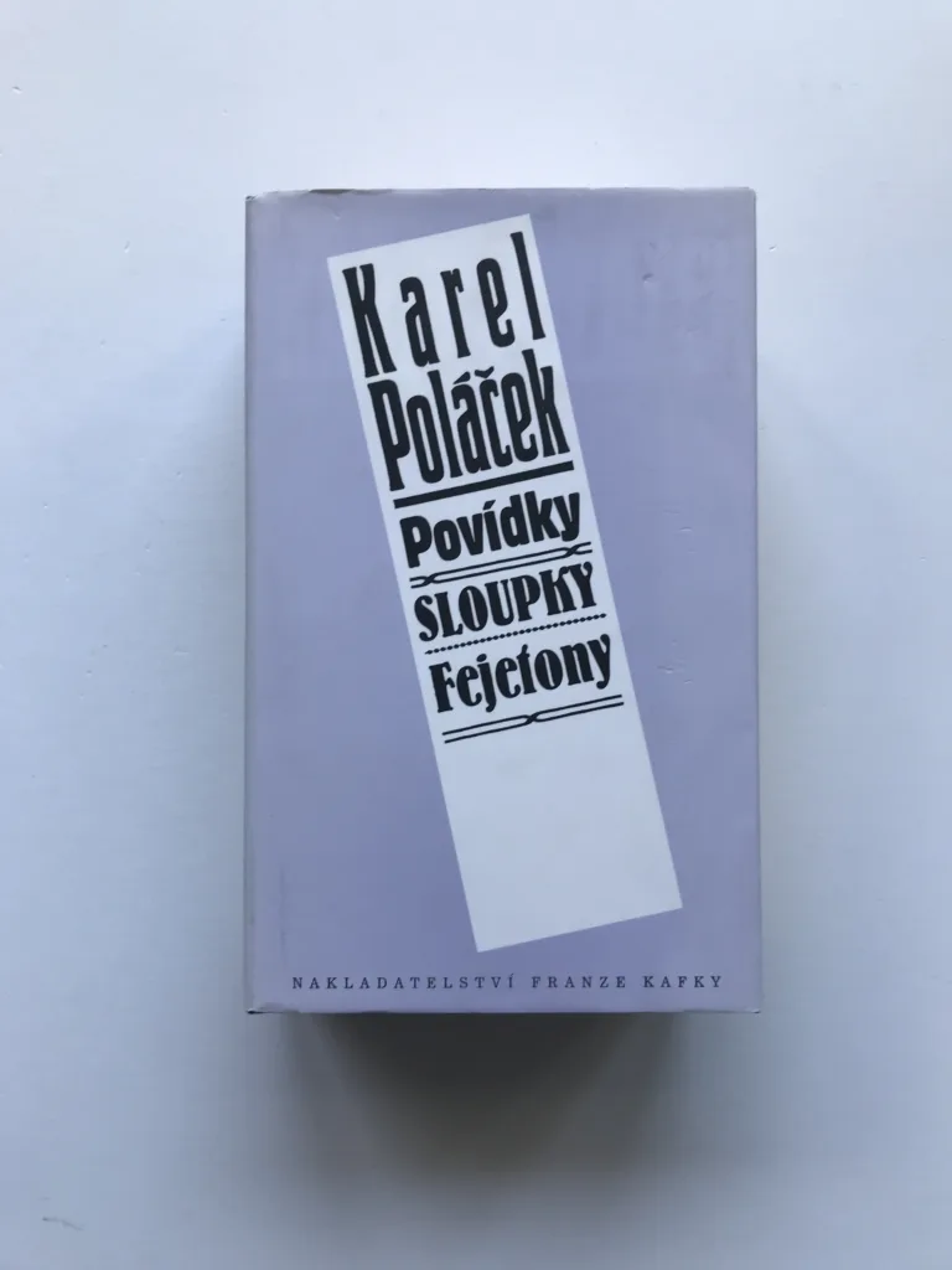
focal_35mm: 28
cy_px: 635
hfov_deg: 49.7
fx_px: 1027
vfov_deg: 63.4
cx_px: 476
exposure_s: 1/50
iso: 25
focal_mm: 3.99
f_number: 1.8
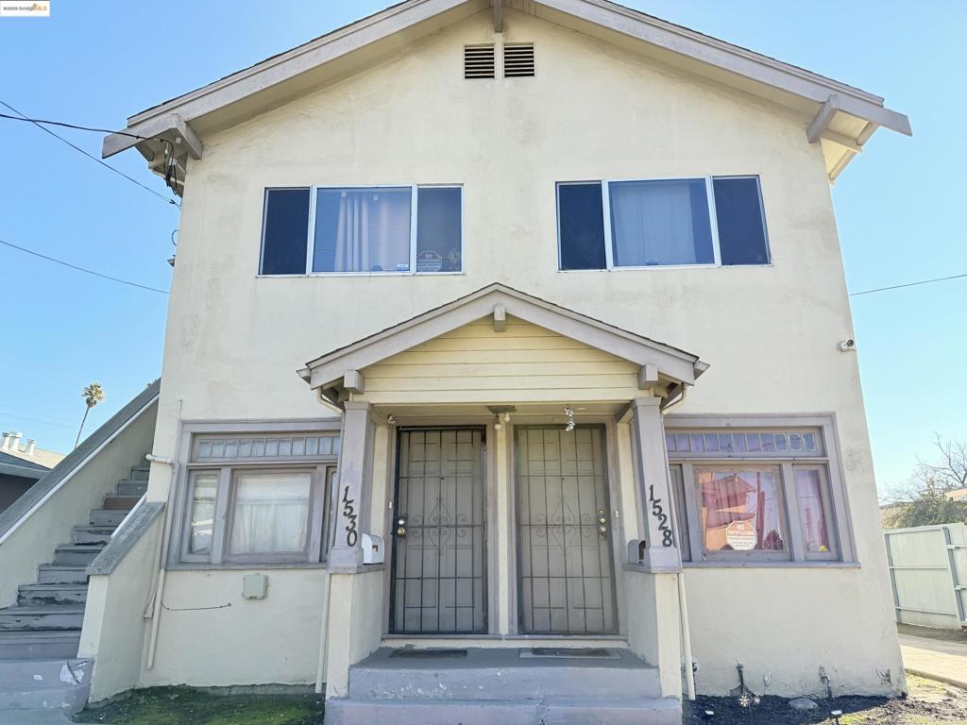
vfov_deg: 56.8
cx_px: 484
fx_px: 670
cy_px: 362
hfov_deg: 71.6
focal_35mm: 24
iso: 100
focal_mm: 6.76
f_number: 1.78
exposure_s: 1/2299
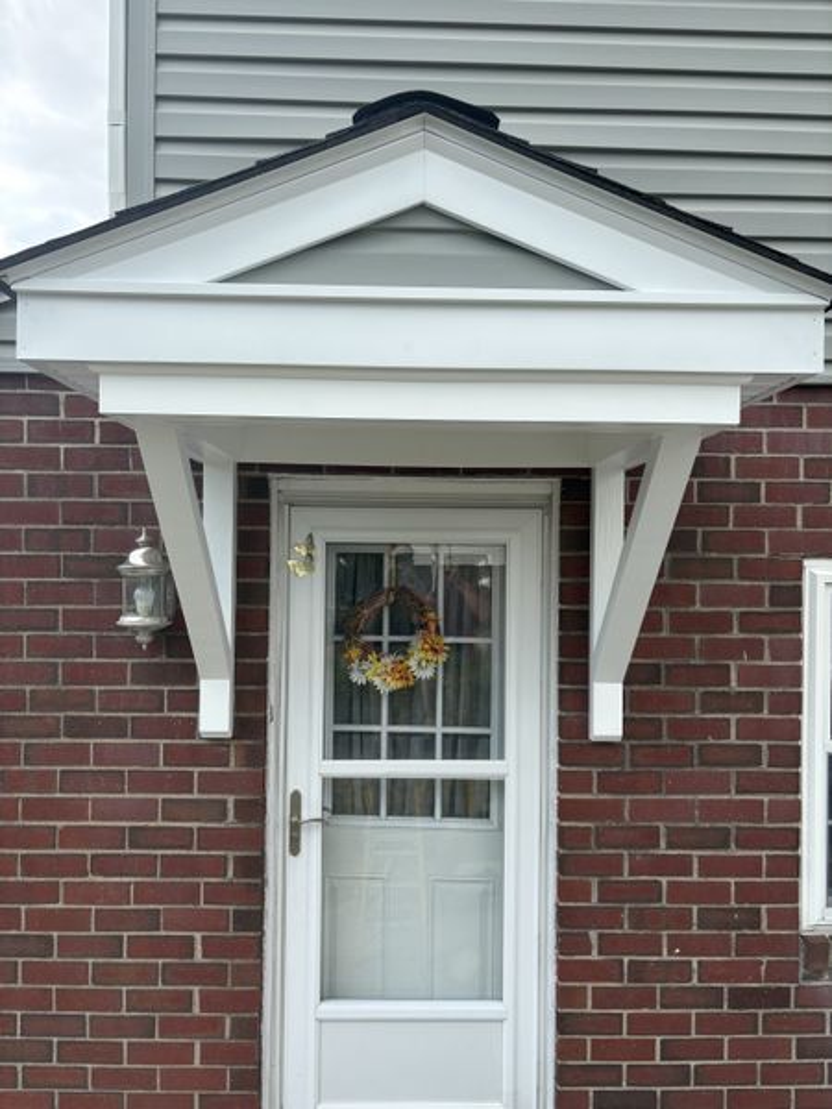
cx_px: 416
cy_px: 554
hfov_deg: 53.1
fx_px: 833
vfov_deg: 67.3
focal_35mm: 26
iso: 50
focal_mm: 5.96
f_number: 1.6
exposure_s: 1/1364
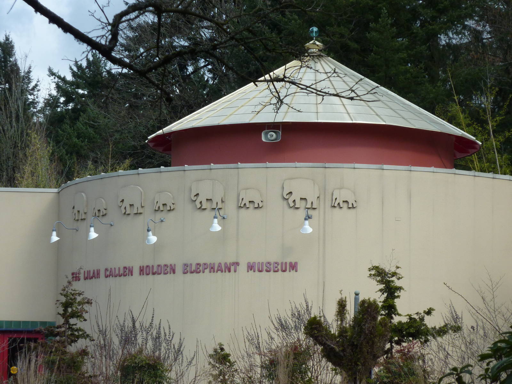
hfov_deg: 14.4
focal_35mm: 137
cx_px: 256
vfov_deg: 10.8
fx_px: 2026
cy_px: 192
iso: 160
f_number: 4.5
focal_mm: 22.5
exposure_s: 1/500
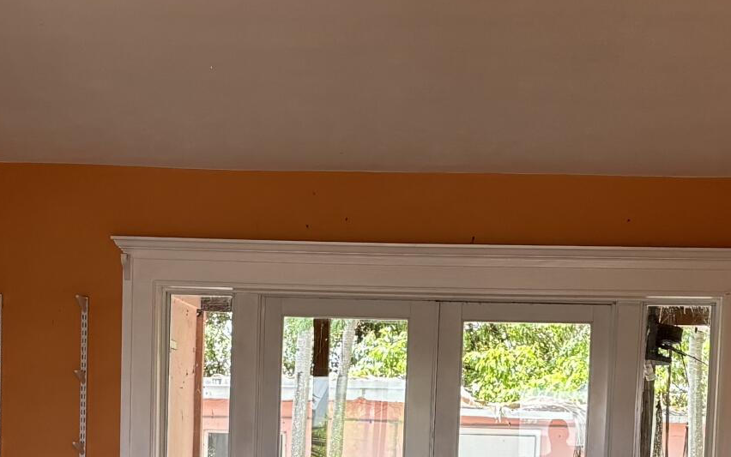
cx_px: 329
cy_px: 626
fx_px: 1933
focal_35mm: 97
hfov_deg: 21.4
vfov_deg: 13.0
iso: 64
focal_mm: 5.96
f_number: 1.6
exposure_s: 1/121
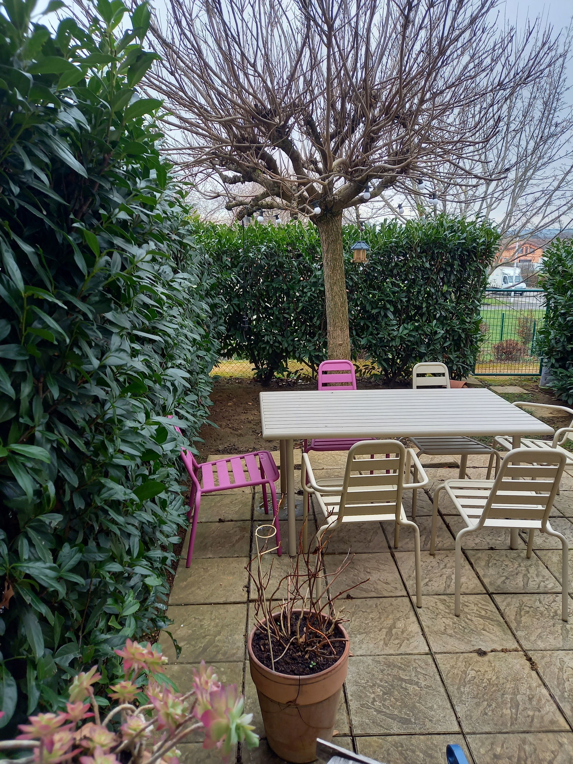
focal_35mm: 25
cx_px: 286
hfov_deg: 54.9
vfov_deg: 69.4
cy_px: 382
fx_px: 552
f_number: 2
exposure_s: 1/49
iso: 50
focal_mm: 4.6
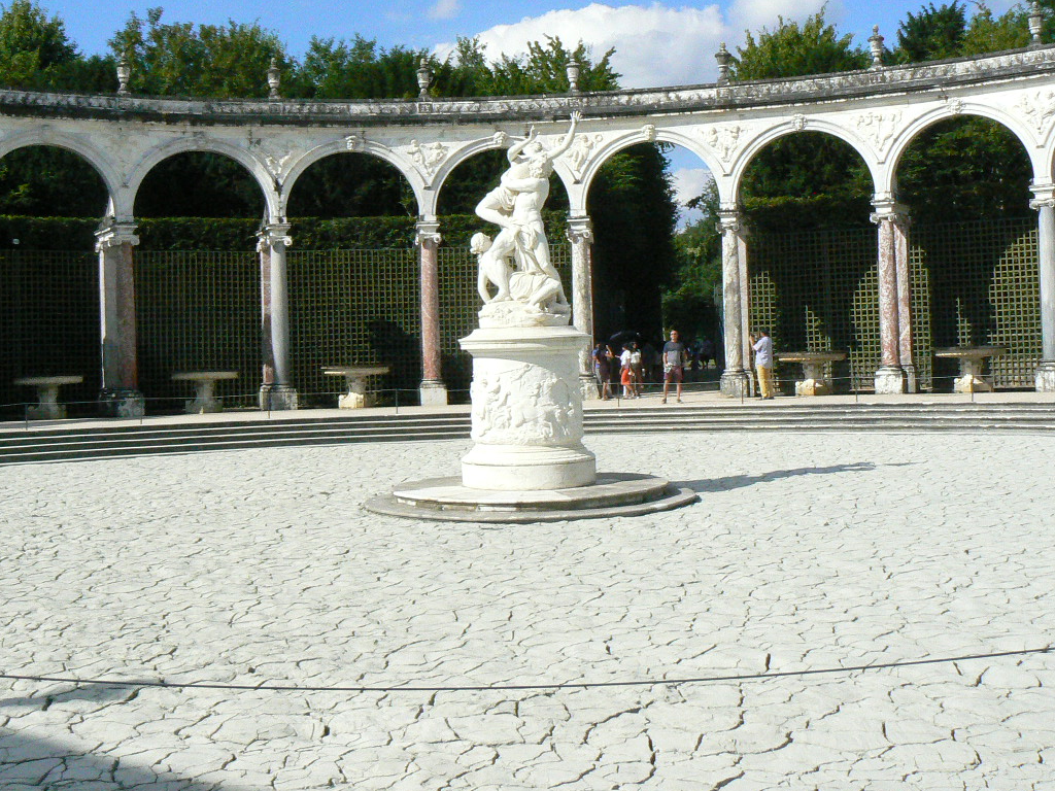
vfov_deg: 32.1
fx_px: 1371
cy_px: 303
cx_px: 470
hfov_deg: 42.0
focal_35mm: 45
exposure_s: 1/2000
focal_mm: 6
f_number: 8
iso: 400
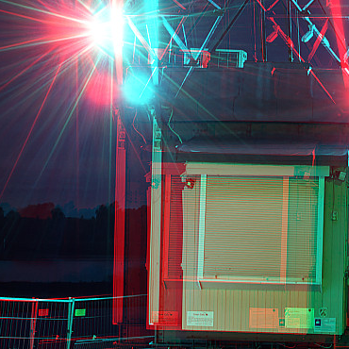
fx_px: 1608
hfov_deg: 12.3
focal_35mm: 141
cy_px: 290
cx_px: 291
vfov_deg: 12.3
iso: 200
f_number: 5.6
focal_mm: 20
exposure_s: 20
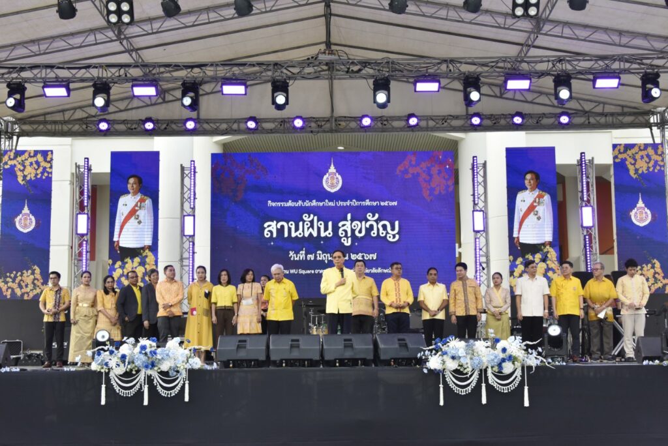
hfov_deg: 39.6
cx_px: 334
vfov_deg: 27.0
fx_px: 928
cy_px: 223
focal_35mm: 50
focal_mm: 50
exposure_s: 1/320
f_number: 9
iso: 1600
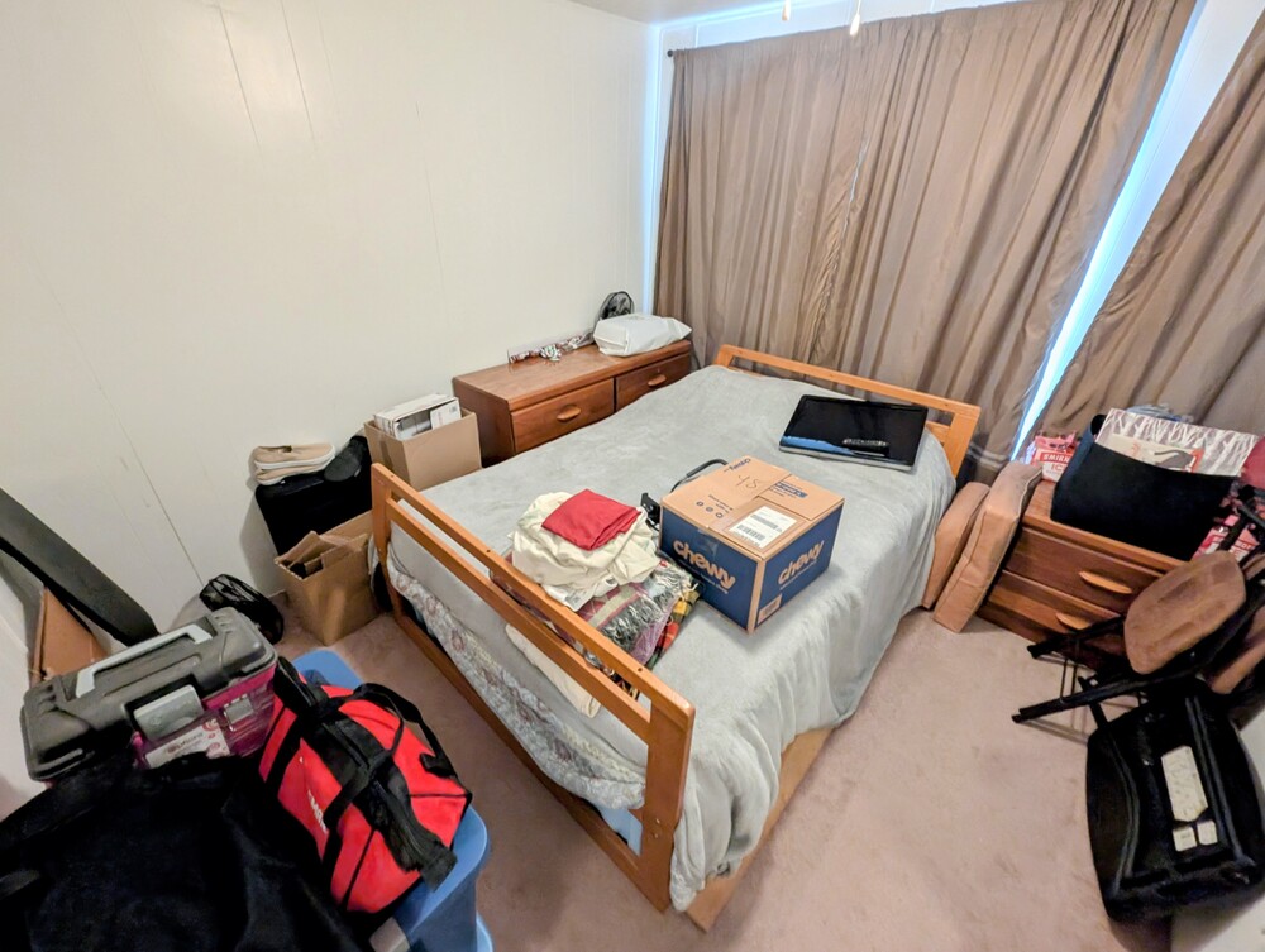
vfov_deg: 90.1
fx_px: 476
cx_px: 632
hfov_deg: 106.1
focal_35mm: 13
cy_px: 476
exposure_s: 1/24
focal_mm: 1.95
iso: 266
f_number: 2.2
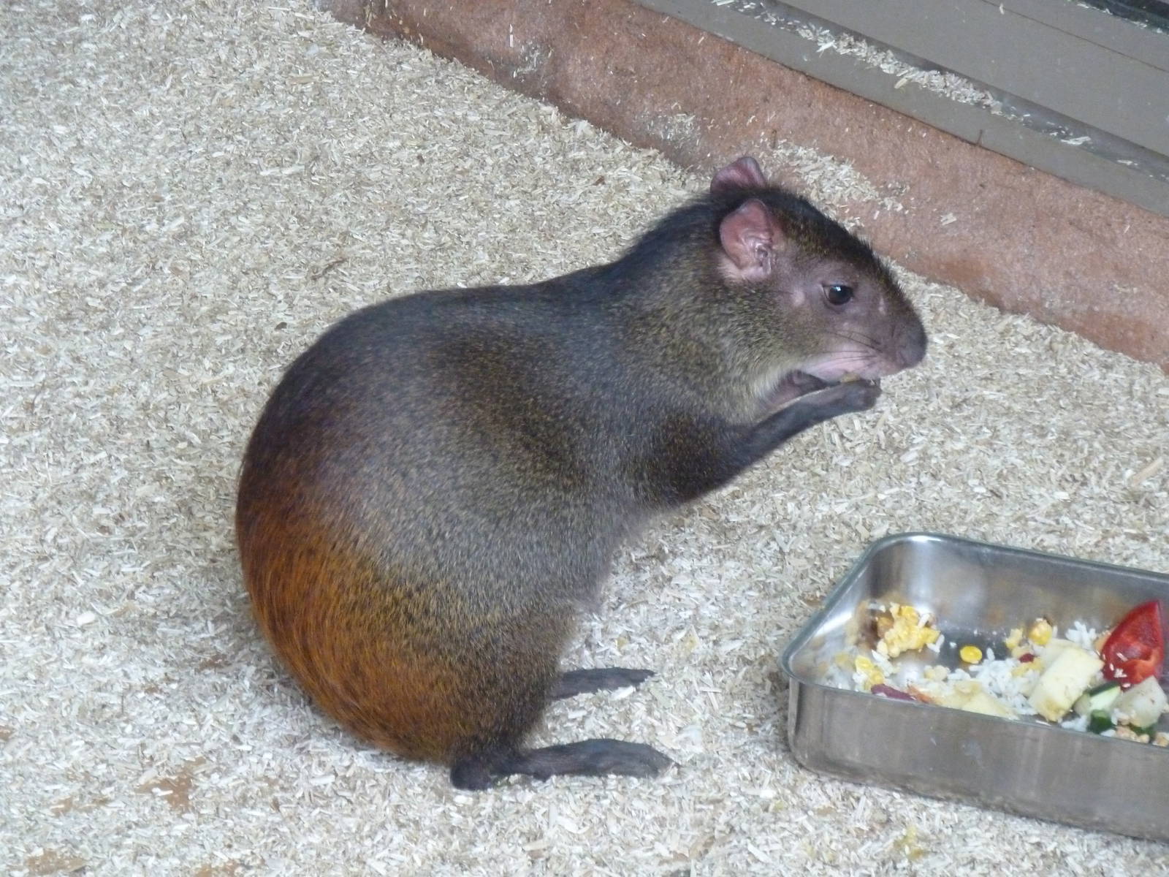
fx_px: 4964
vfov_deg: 10.1
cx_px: 584
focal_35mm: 147
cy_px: 438
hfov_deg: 13.4
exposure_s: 1/50
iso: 800
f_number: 4.5
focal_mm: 24.1
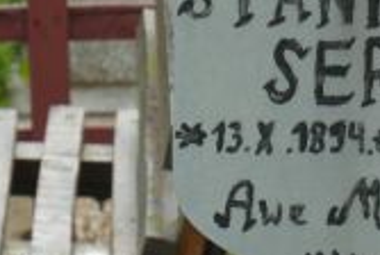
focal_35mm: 504
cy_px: 125
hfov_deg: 4.1
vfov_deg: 2.7
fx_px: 5329
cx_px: 385
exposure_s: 1/100
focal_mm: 27.8
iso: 80
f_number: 4.5
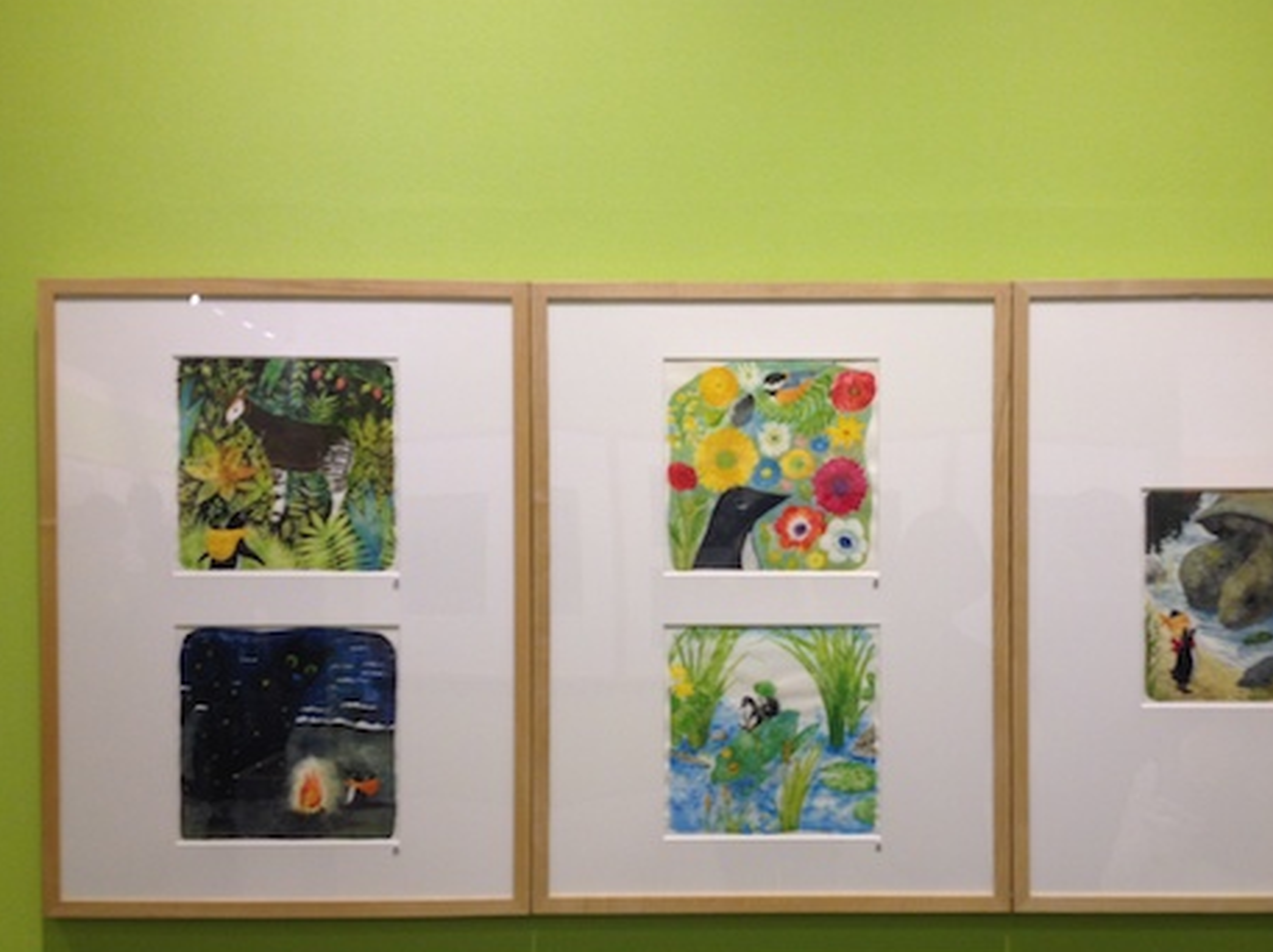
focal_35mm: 46
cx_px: 772
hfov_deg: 41.1
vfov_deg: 31.4
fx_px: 1690
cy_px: 560
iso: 64
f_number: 2.4
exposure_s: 1/20
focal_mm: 4.28
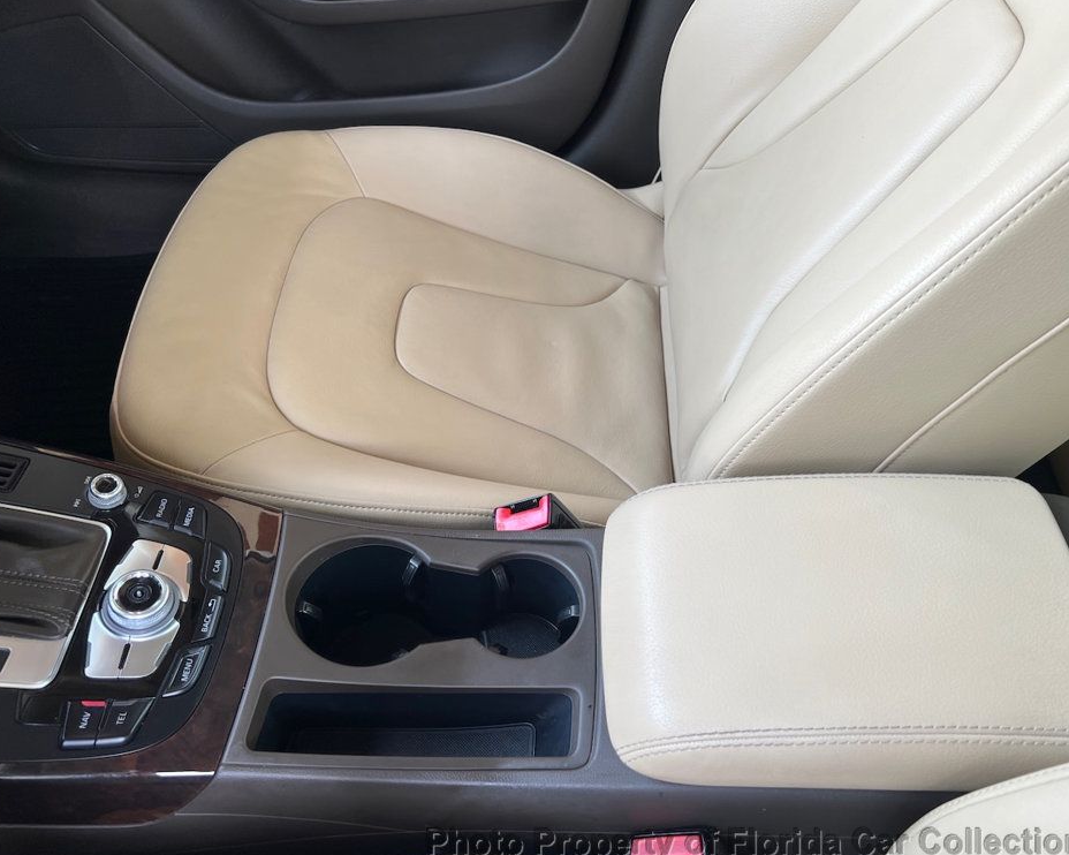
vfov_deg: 51.5
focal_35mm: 28
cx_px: 554
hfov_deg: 62.2
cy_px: 439
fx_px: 886
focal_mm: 5.7
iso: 40
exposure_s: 1/121
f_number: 1.5
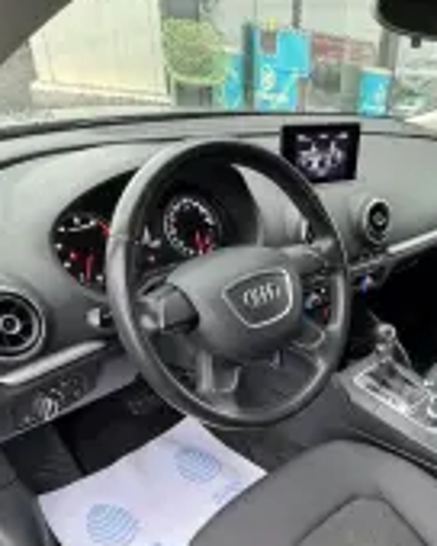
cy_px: 424
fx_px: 469
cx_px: 341
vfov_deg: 56.7
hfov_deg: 47.6
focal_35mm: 29
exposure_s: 1/60
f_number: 2.2
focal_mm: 2.22
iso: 800
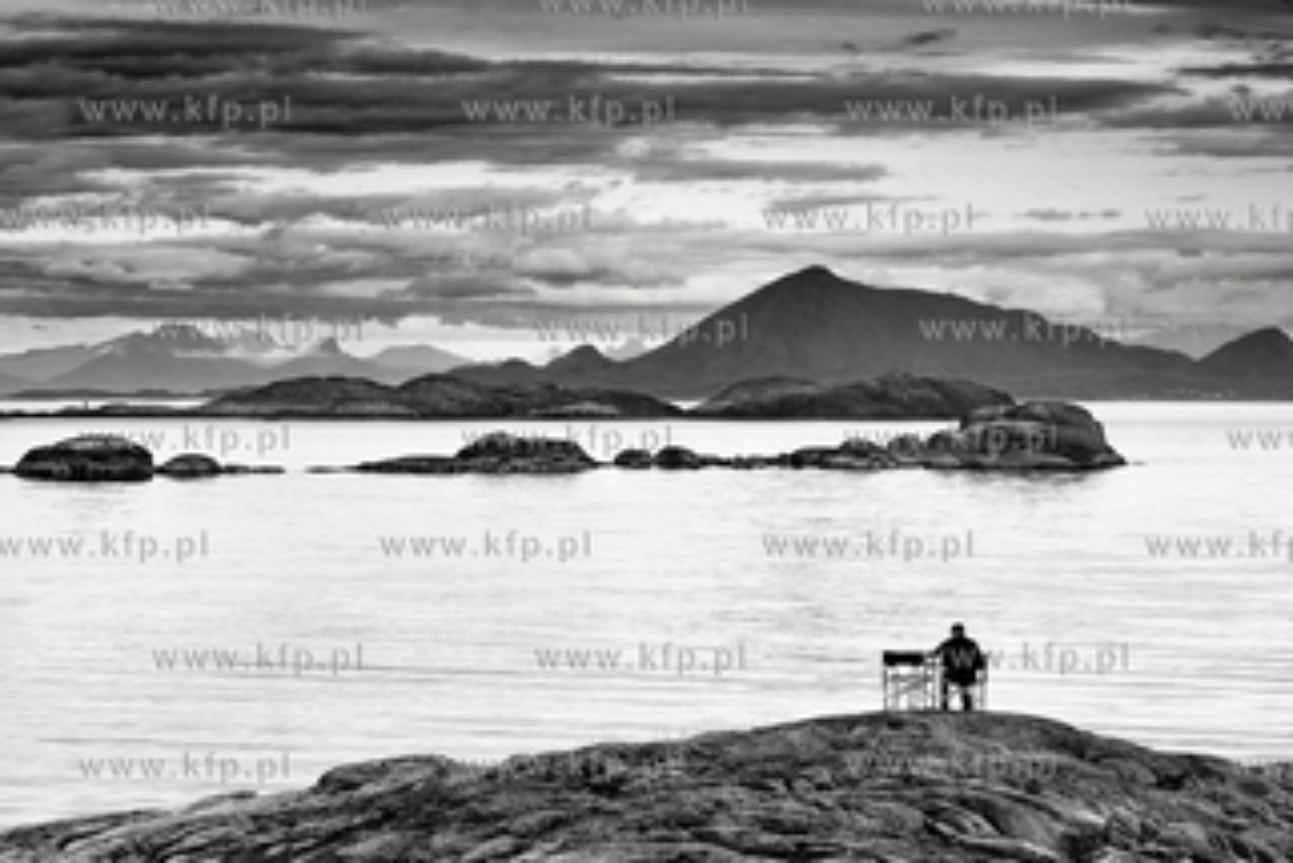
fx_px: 4994
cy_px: 381
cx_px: 783
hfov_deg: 14.7
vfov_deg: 9.9
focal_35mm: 139
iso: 400
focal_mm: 112
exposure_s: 1/125
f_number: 9
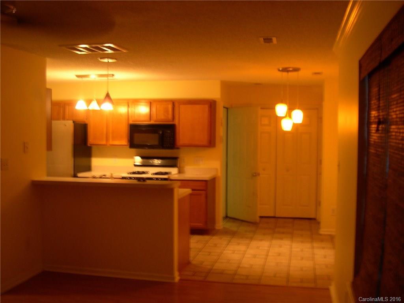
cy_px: 152
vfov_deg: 37.7
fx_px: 443
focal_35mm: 38
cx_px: 202
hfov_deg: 49.0
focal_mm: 8
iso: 167
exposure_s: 1/4.6
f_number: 2.8
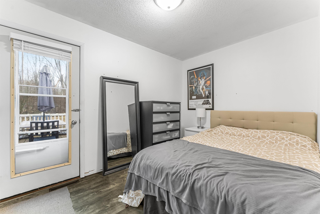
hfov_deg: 101.9
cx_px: 160
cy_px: 107
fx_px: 130
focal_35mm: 15
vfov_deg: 78.9
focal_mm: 14.6
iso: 3200
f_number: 7.1
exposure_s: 1/15
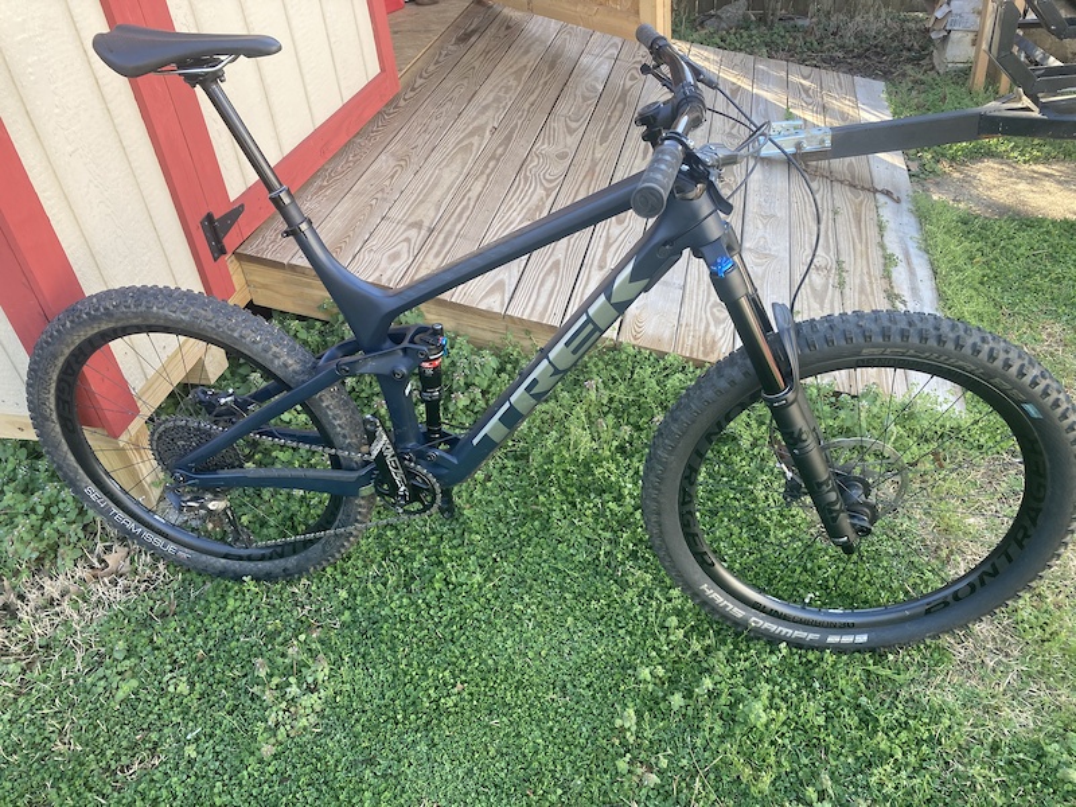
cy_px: 404
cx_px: 538
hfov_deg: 63.4
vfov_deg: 49.7
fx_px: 870
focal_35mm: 28
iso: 40
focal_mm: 3.99
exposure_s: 1/121
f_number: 1.8
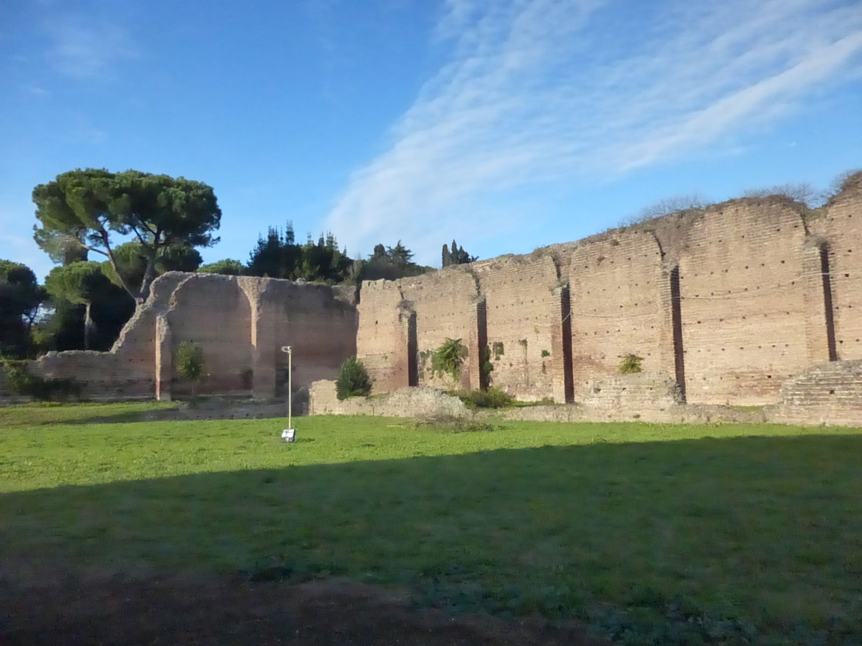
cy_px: 323
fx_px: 623
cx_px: 431
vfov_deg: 54.9
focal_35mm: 25
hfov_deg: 69.4
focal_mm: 4.5
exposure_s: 1/1600
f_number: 9
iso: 2500
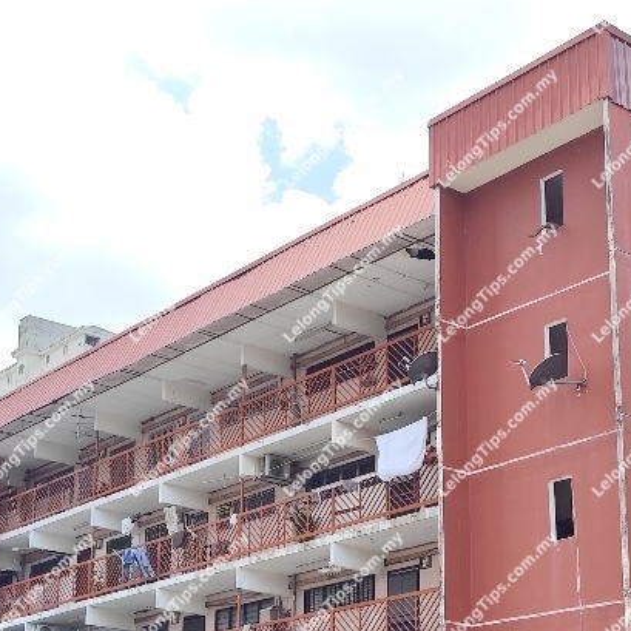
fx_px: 1279
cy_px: 464
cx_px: 148
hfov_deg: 27.3
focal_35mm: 62
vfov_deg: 27.4
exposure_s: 1/490
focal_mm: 6.19
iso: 50
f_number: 1.65
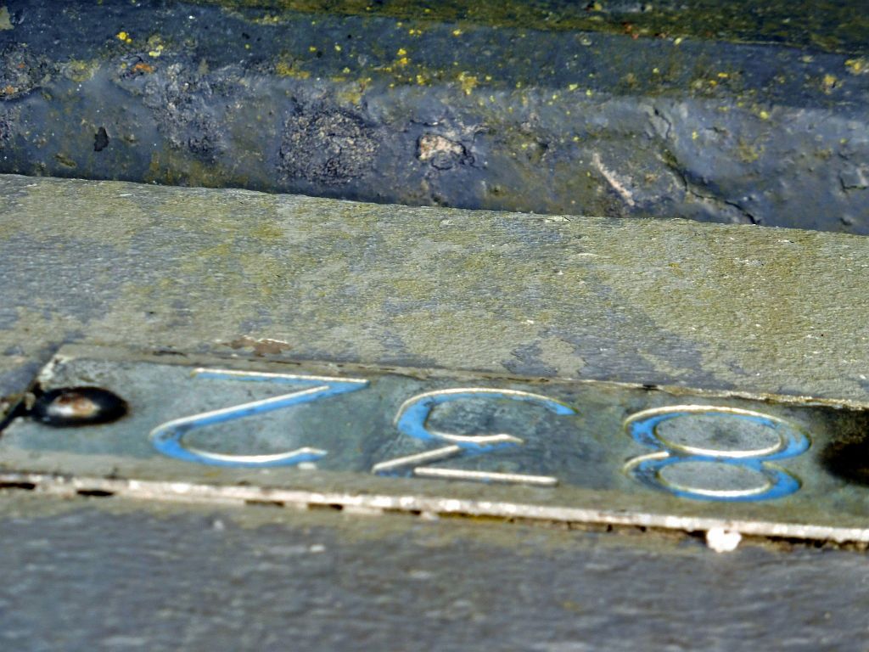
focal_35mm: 154
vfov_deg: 9.6
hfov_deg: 12.8
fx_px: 3866
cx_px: 434
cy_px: 326
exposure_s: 1/100
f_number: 6.3
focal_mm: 27.6
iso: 125
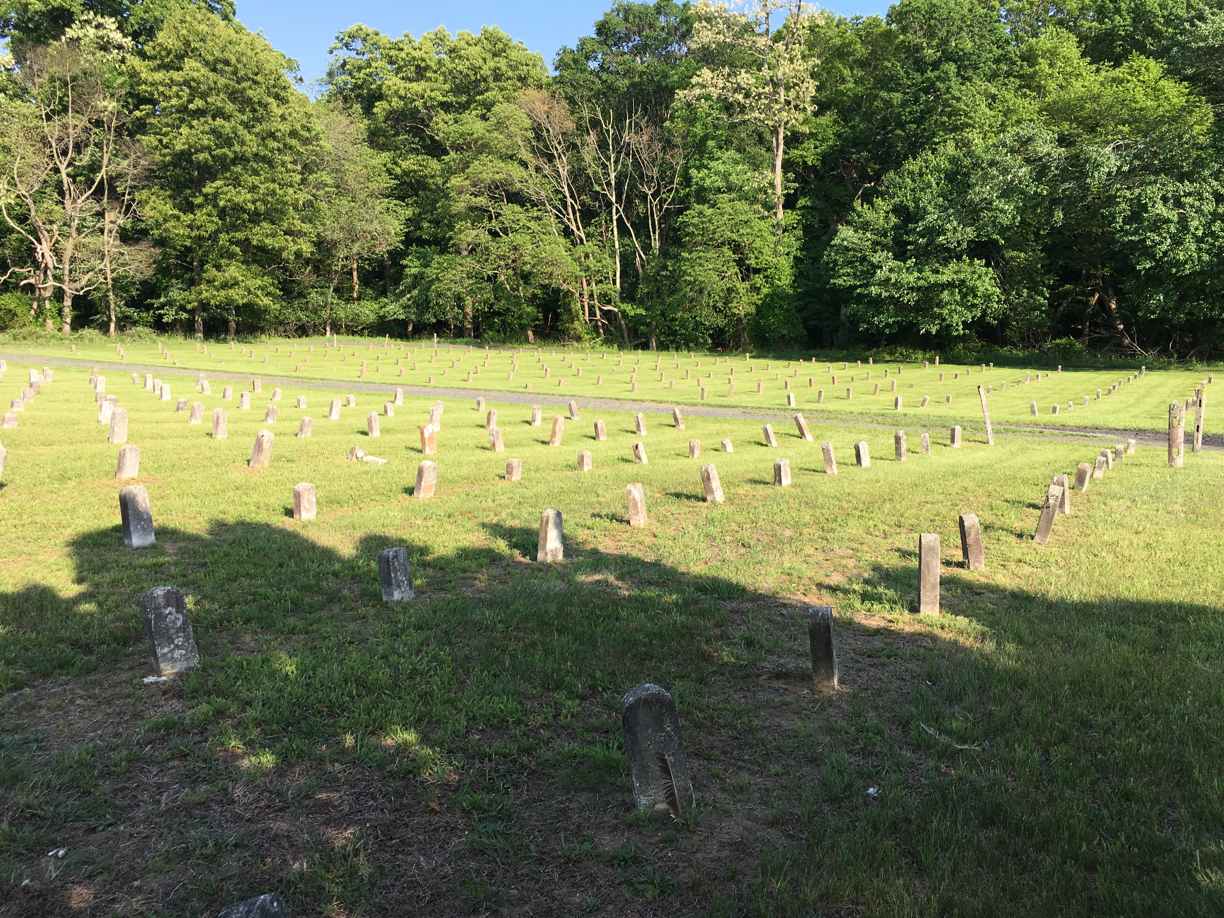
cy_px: 459
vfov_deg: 48.2
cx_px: 612
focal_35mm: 29
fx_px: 1025
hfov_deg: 61.7
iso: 25
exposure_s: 1/657
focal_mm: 4.15
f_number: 2.2
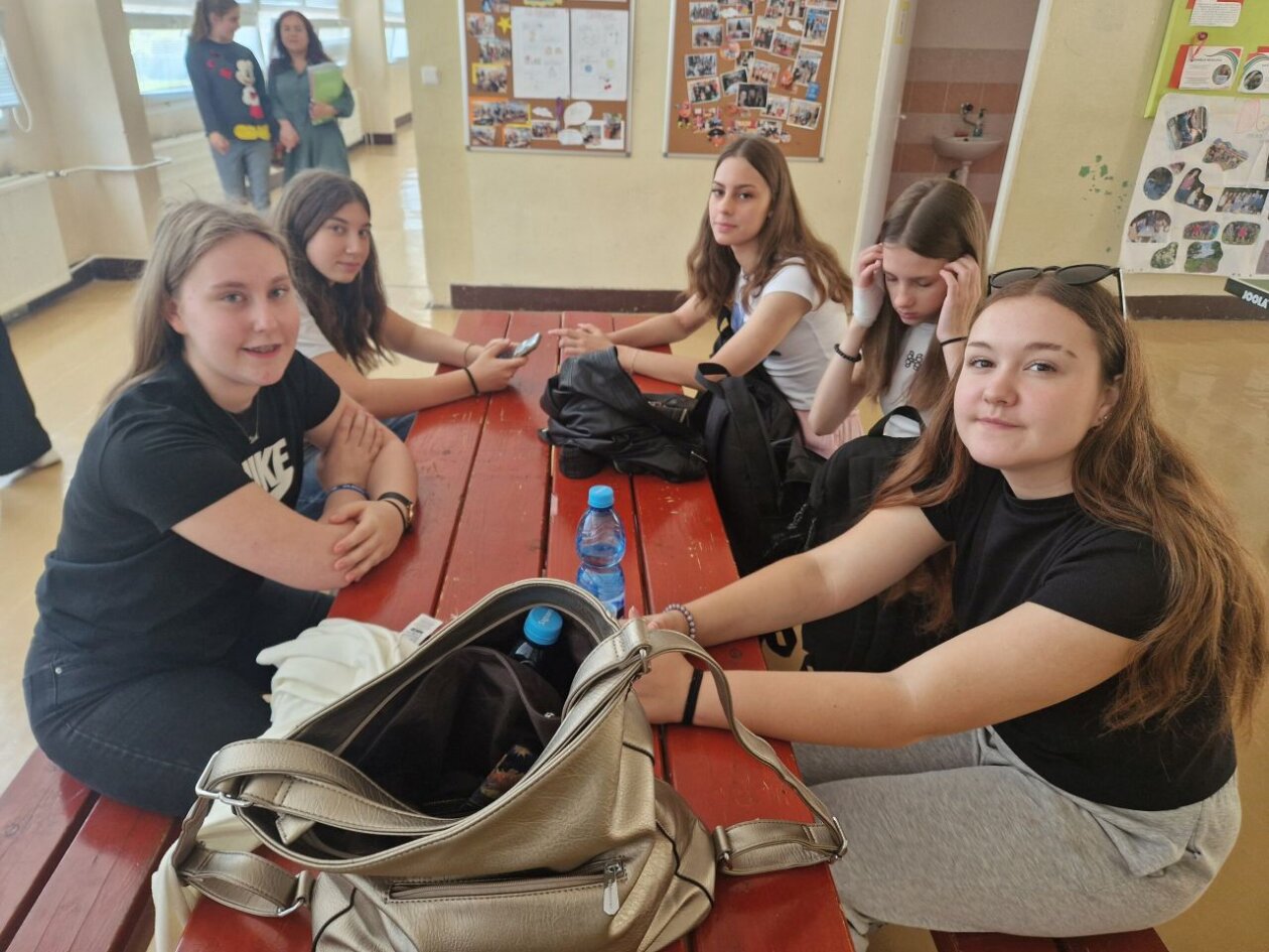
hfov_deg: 73.9
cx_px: 634
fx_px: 843
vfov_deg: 58.9
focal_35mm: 23
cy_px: 476
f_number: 1.8
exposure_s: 1/100
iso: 160
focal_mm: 5.4
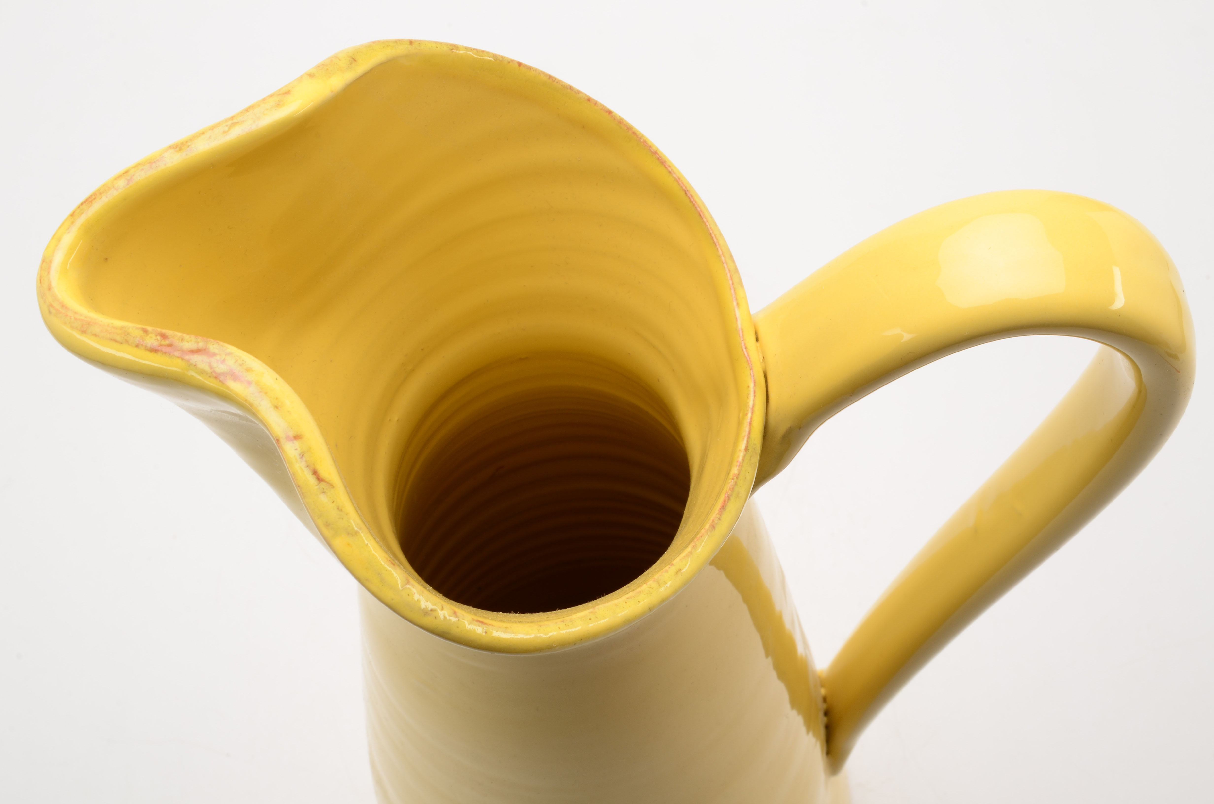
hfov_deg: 42.4
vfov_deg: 28.8
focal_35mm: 46
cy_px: 402
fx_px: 1565
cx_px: 607
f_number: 22
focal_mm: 31
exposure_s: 1/160
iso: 100
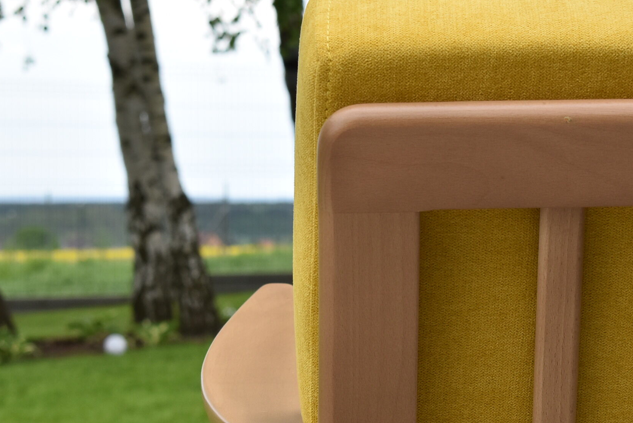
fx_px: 2620
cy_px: 306
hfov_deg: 13.8
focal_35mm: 149
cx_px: 380
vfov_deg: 9.2
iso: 400
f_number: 8
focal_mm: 55
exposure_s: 1/250
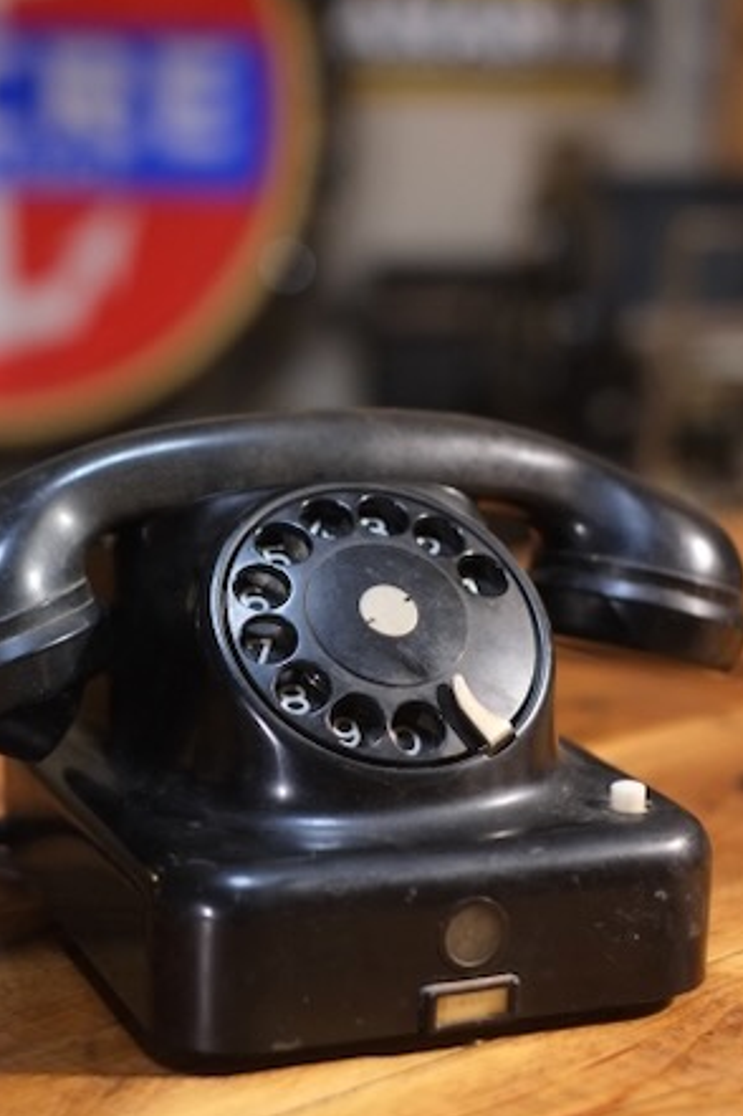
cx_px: 296
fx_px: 2232
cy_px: 639
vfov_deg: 28.1
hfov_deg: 18.9
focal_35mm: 72
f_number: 2.2
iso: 2000
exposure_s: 1/250
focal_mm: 35
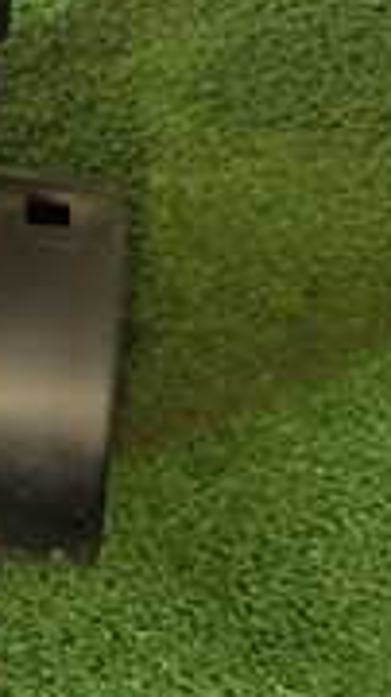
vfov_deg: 23.4
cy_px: 259
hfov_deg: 10.7
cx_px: -627
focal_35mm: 91
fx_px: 1680
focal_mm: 4.5
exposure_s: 1/40
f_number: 2
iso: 200
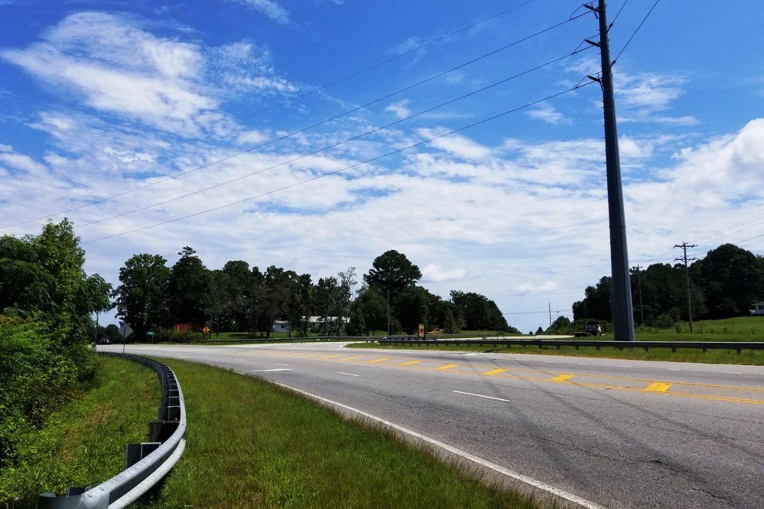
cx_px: 387
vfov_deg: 46.4
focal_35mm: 28
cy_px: 234
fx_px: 594
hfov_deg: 65.5
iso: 50
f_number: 1.7
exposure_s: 1/4256
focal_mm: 4.25
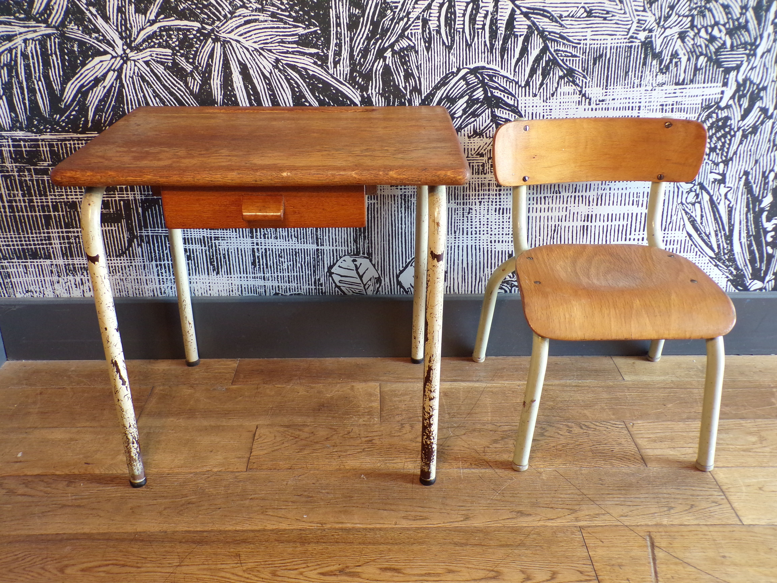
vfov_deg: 44.2
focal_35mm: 32
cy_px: 292
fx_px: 718
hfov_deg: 56.8
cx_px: 388
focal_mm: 5.8
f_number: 3.2
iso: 200
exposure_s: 1/25
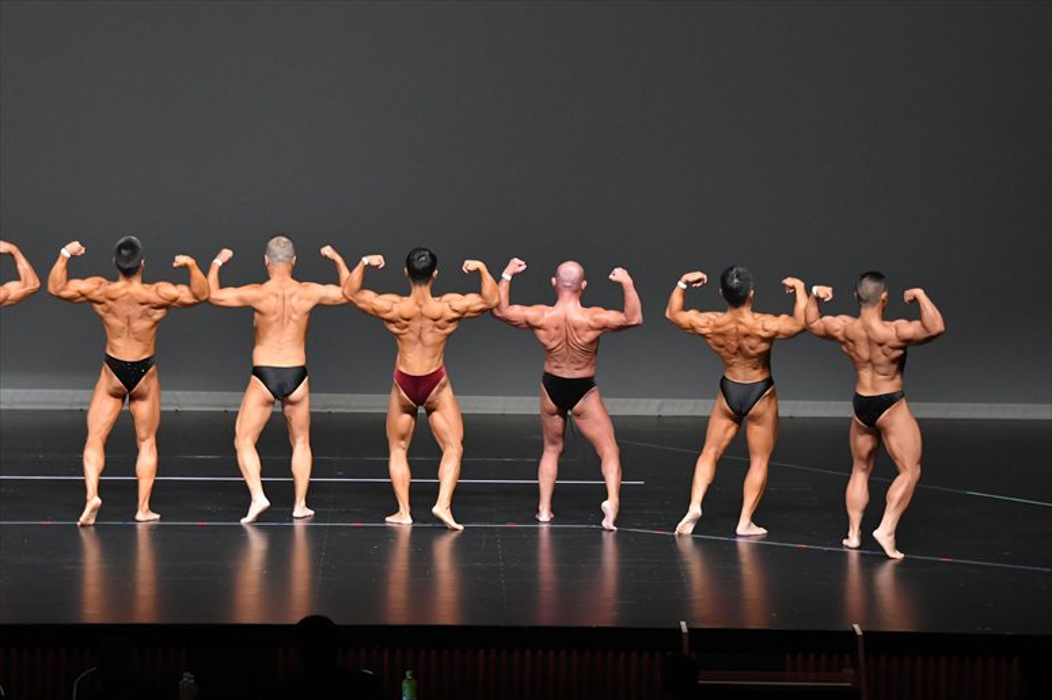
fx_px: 4586
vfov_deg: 8.7
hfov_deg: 13.1
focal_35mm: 157
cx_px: 526
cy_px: 350
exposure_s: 1/400
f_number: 5.6
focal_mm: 105
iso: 4000
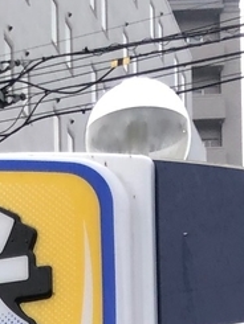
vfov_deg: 11.7
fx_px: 1286
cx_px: -24
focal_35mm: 137
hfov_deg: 10.7
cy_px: 786
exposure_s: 1/24
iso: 40
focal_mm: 3.99
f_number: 1.8
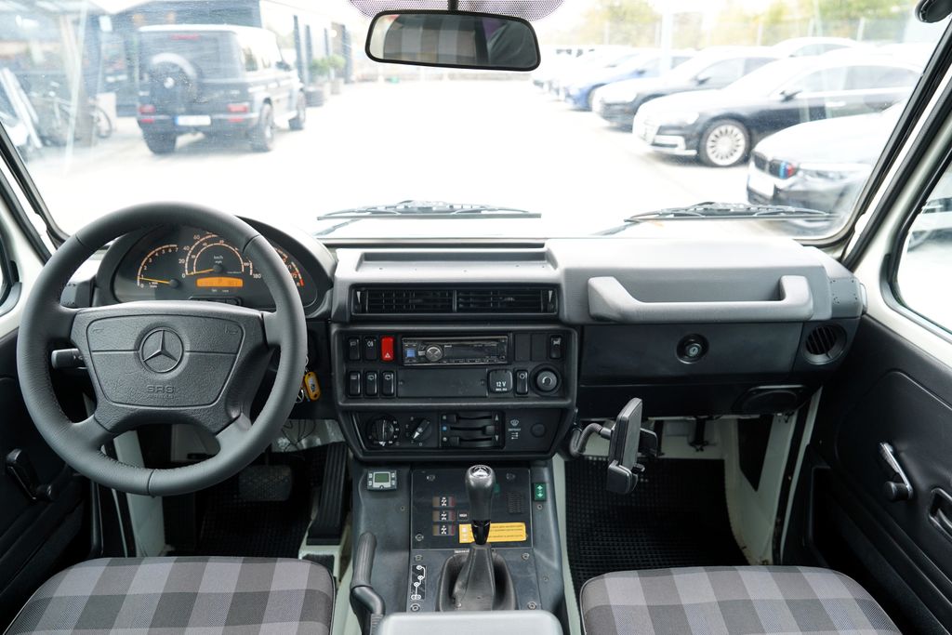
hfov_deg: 73.7
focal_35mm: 24
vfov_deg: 53.1
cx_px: 476
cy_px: 318
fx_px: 635
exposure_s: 1/60
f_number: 4
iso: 250
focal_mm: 24
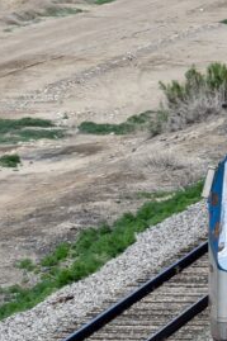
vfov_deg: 3.1
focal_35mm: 669
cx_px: 137
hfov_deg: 2.1
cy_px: -22
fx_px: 6335
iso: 100
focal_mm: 78
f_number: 8
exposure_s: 1/500
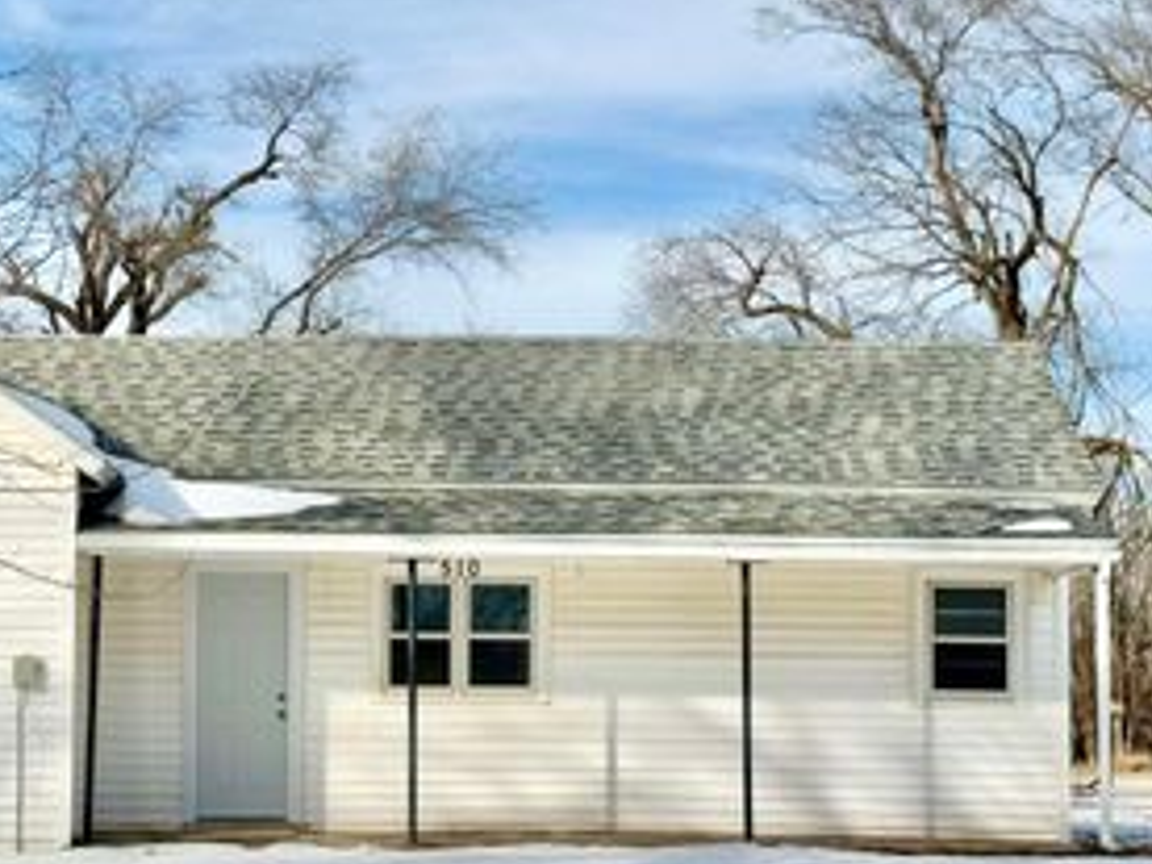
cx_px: 292
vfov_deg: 16.9
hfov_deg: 22.3
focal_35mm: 87
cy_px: 553
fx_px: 2895
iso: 64
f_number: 1.78
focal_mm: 6.76
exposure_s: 1/9901
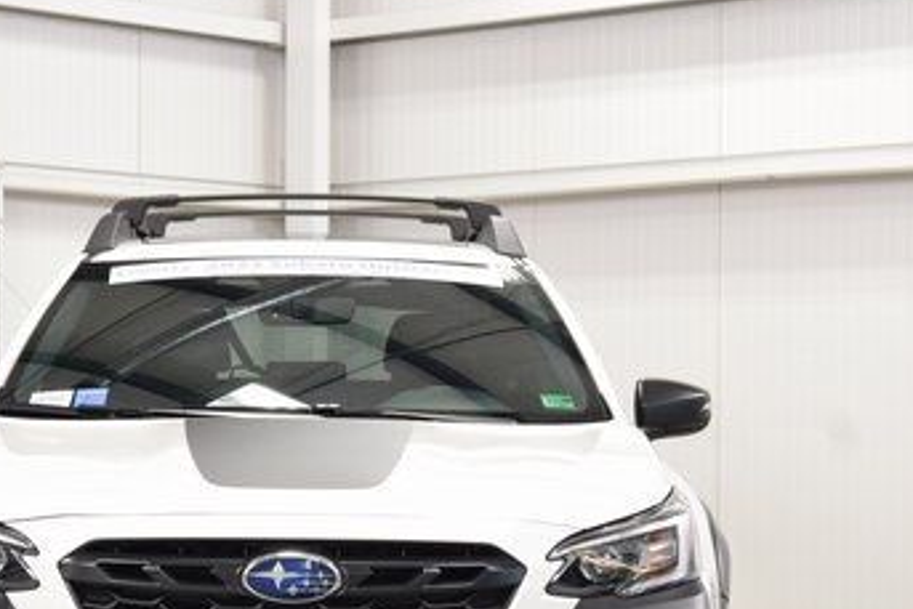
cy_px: 485
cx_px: 306
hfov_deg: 18.2
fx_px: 2841
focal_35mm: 112
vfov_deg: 12.2
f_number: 7.1
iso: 1600
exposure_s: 1/60
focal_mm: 40
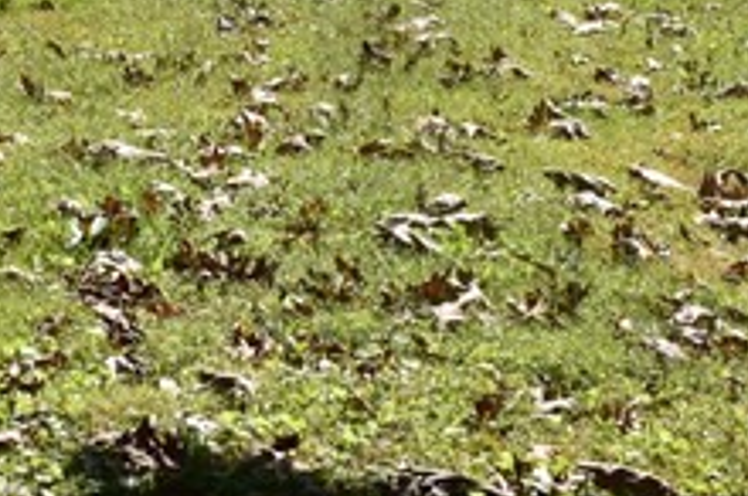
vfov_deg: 7.6
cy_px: -542
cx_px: -42
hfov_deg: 11.9
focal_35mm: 170
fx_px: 3537
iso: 400
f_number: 10
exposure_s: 1/320
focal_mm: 23
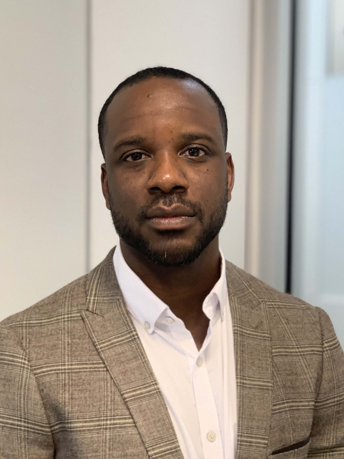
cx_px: 172
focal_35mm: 52
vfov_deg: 36.8
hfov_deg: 28.0
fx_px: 689
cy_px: 230
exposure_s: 1/60
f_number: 2.4
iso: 200
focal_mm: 6
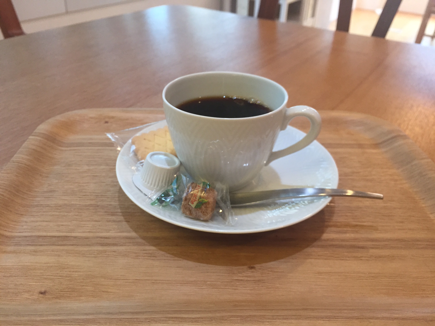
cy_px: 163
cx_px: 218
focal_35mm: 29
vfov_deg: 48.2
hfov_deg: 61.7
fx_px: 364
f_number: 2.2
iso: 80
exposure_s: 1/33
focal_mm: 4.15
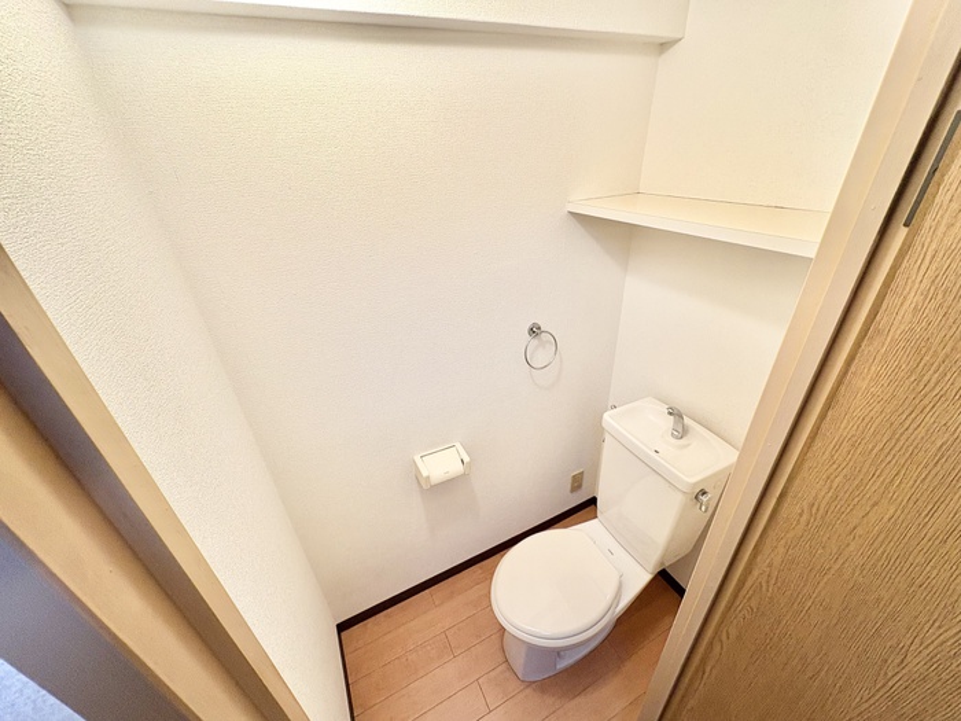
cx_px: 480
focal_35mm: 14
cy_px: 360
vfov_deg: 85.7
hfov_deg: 102.1
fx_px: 389
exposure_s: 1/120
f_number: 2.2
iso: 125
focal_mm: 2.22
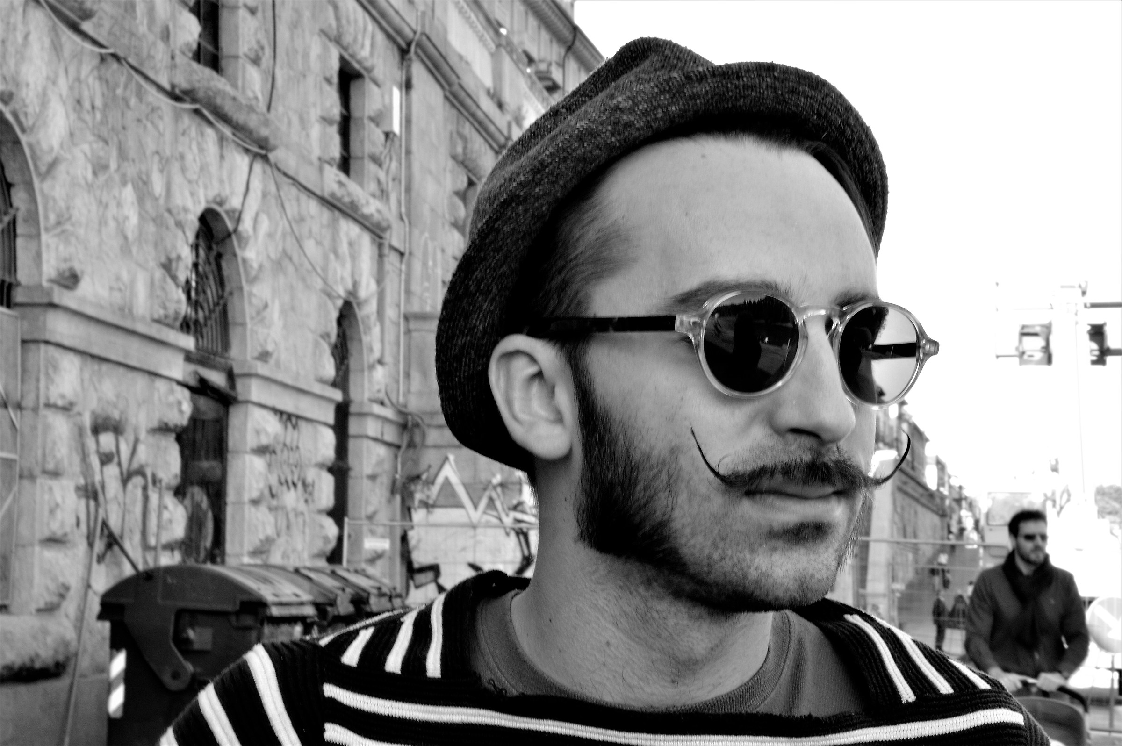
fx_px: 2709
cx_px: 561
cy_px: 373
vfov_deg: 15.7
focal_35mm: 87
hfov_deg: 23.4
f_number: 32
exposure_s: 1/10
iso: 200
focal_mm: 58
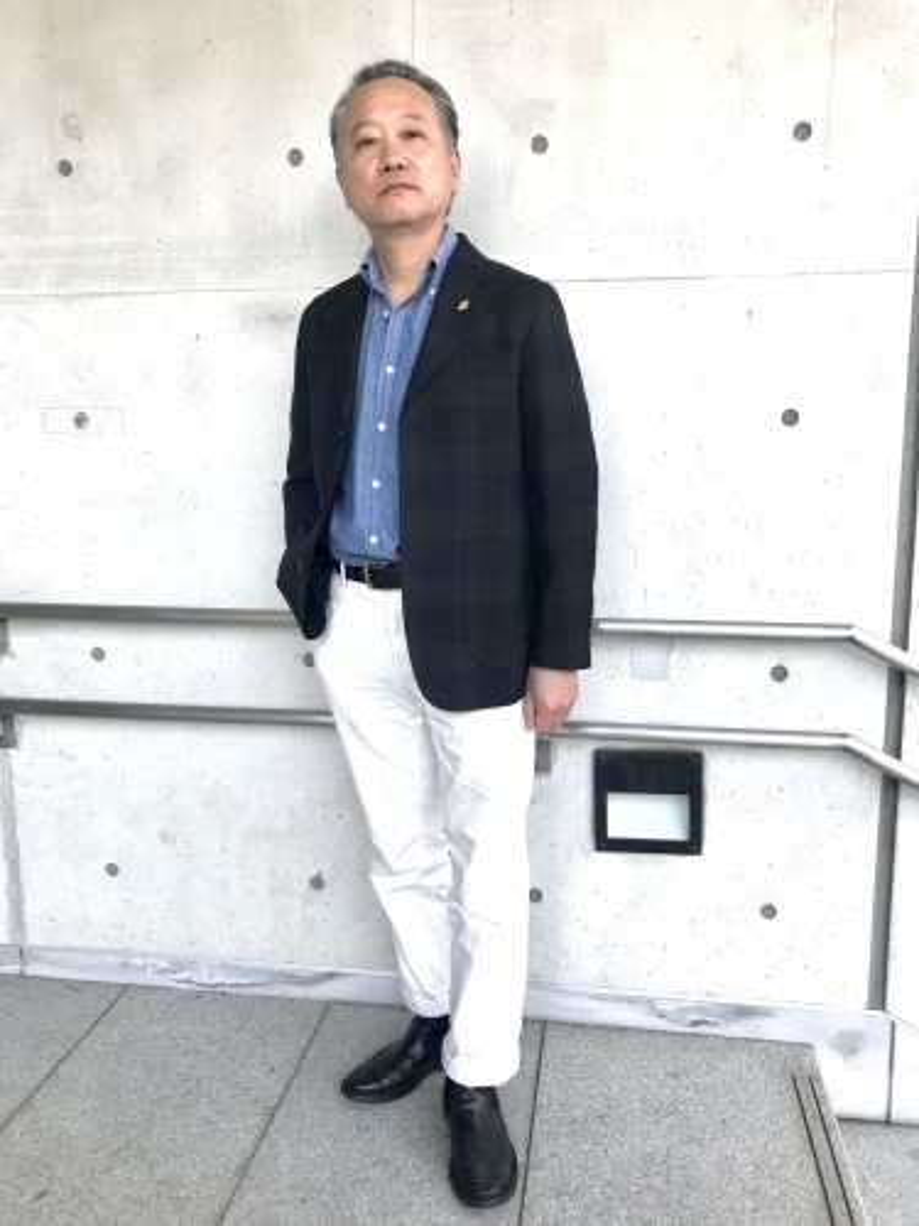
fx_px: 991
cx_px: 460
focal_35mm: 28
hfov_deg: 49.7
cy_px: 613
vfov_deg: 63.4
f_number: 1.8
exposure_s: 1/120
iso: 40
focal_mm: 3.99
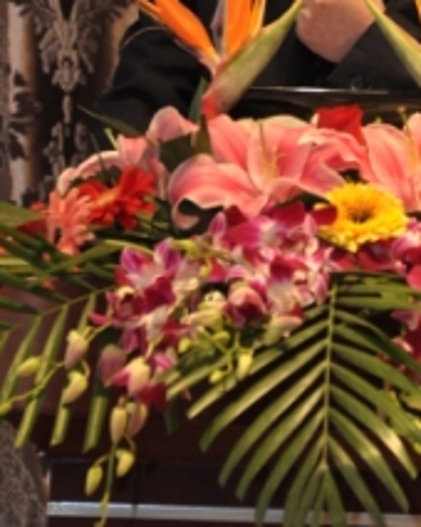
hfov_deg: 4.5
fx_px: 5365
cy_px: 25
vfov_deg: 5.6
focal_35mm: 344
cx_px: 305
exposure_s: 1/30
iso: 640
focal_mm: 116
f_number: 5.6
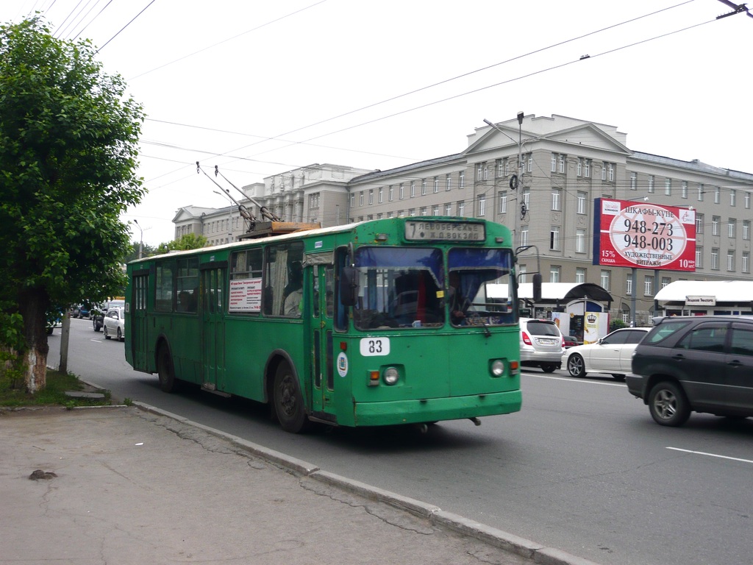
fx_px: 870
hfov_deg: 46.8
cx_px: 376
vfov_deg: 36.0
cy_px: 282
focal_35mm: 40
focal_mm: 6.6
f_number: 9
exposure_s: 1/125
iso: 100
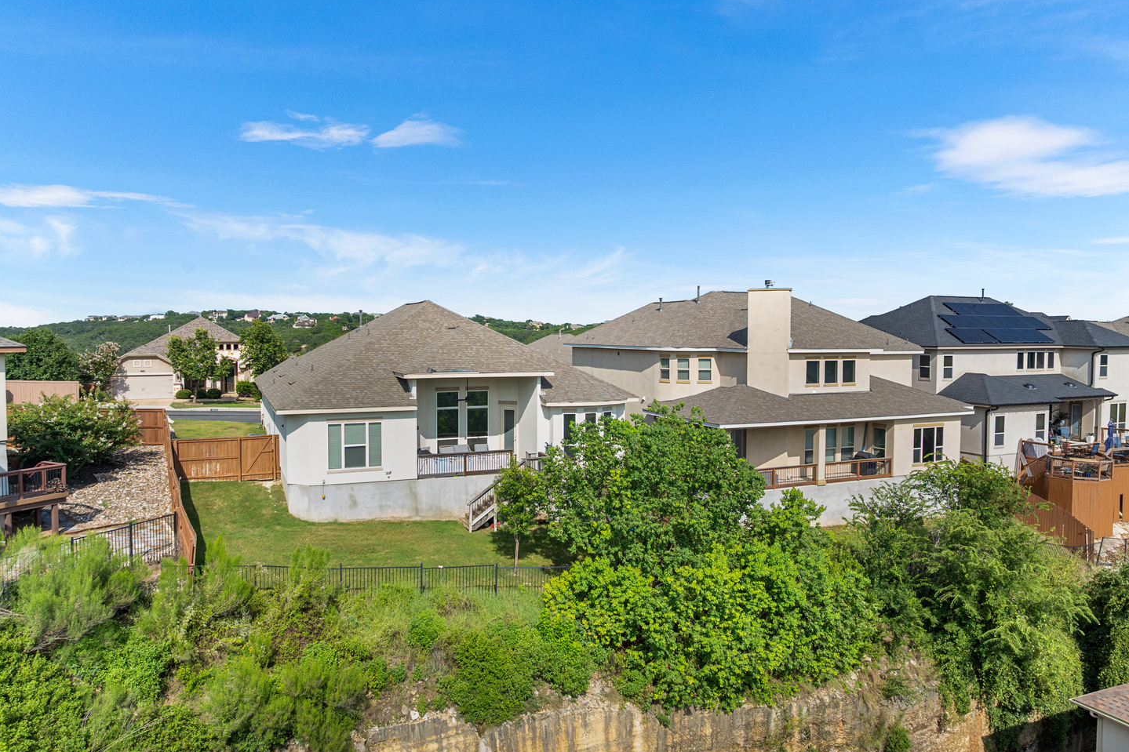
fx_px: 784
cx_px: 564
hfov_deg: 71.5
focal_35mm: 25
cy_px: 365
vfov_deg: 51.3
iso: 100
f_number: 2.8
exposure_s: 1/800
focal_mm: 12.29
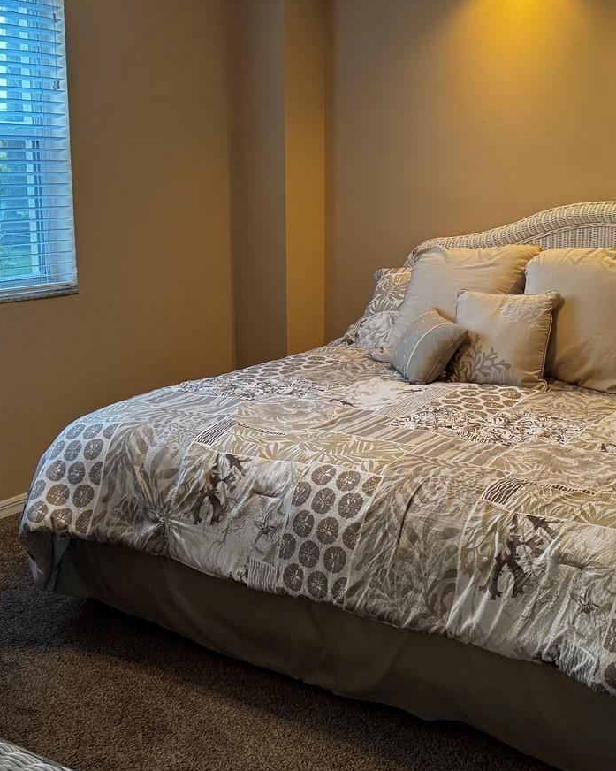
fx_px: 980
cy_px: 329
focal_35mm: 43
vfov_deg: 42.8
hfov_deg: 34.6
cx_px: 404
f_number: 1.78
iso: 200
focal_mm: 6.76
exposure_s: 1/120
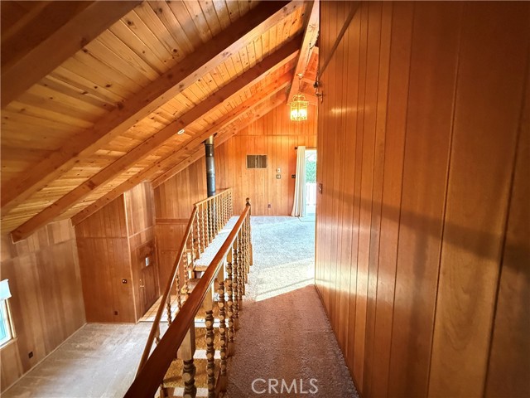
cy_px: 199
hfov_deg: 102.1
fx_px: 214
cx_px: 265
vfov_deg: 85.7
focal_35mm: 14
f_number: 2.2
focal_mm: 2.22
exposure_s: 1/30
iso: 1600
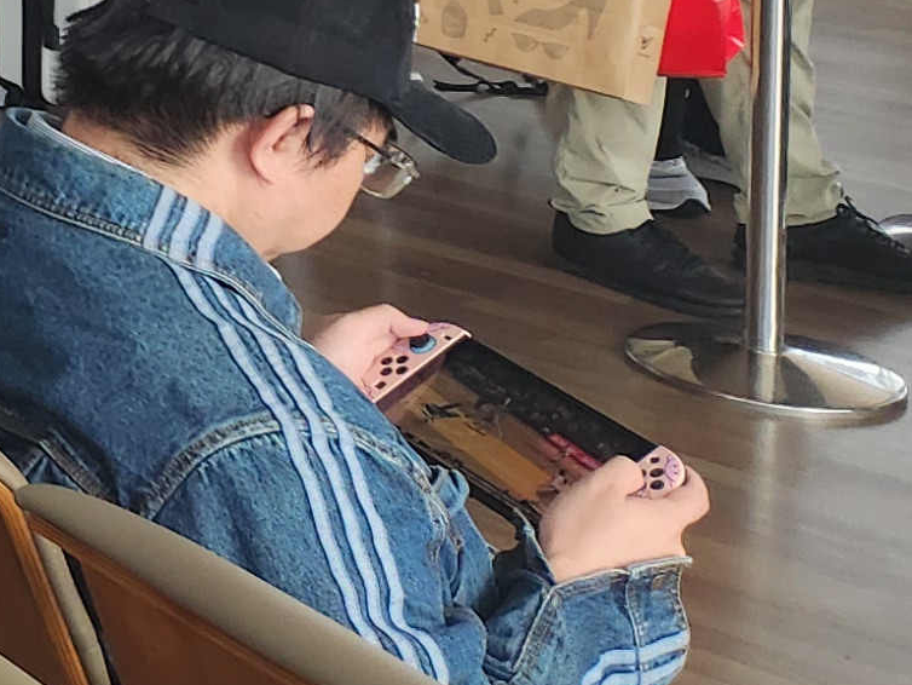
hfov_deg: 12.0
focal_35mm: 122
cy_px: -696
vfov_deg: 11.0
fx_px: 3215
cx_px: -1447
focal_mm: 5.4
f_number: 1.8
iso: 100
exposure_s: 1/180
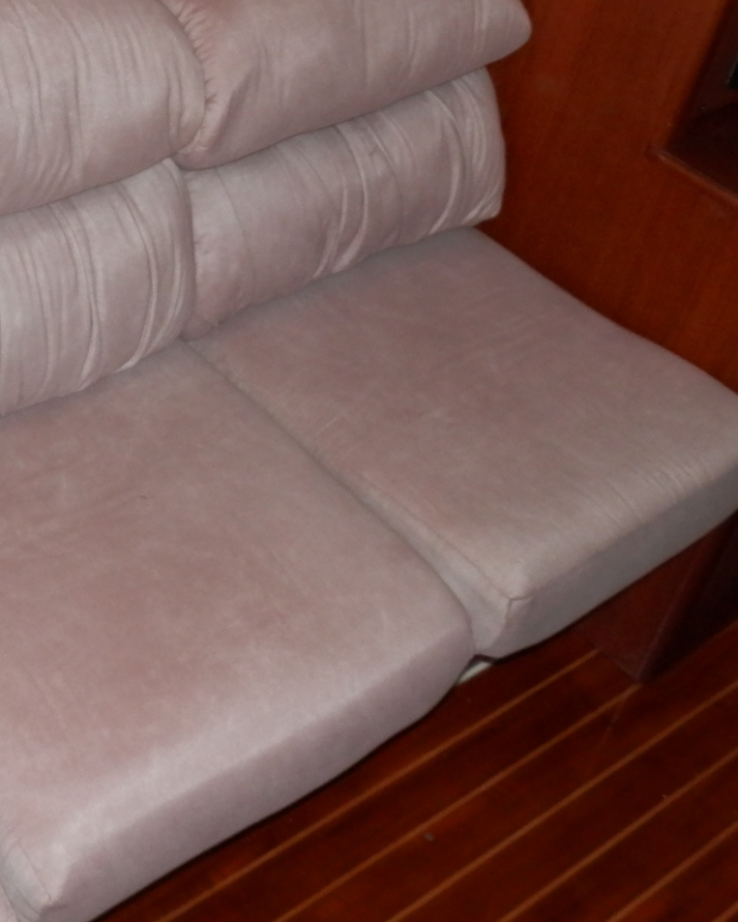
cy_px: 139
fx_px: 1747
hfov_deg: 22.8
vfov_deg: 28.7
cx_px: -15
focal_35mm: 64
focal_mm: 4.5
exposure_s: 1/30
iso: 100
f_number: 3
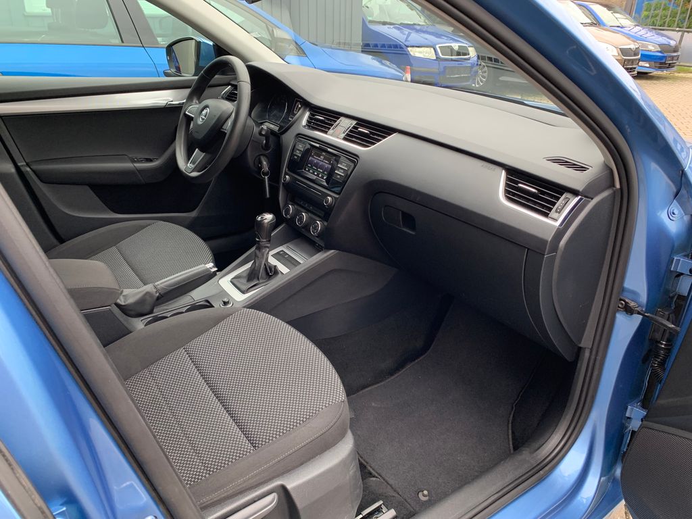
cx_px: 346
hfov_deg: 67.3
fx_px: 520
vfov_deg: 53.1
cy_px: 260
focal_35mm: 26
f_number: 1.8
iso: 80
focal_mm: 4.25
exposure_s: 1/121
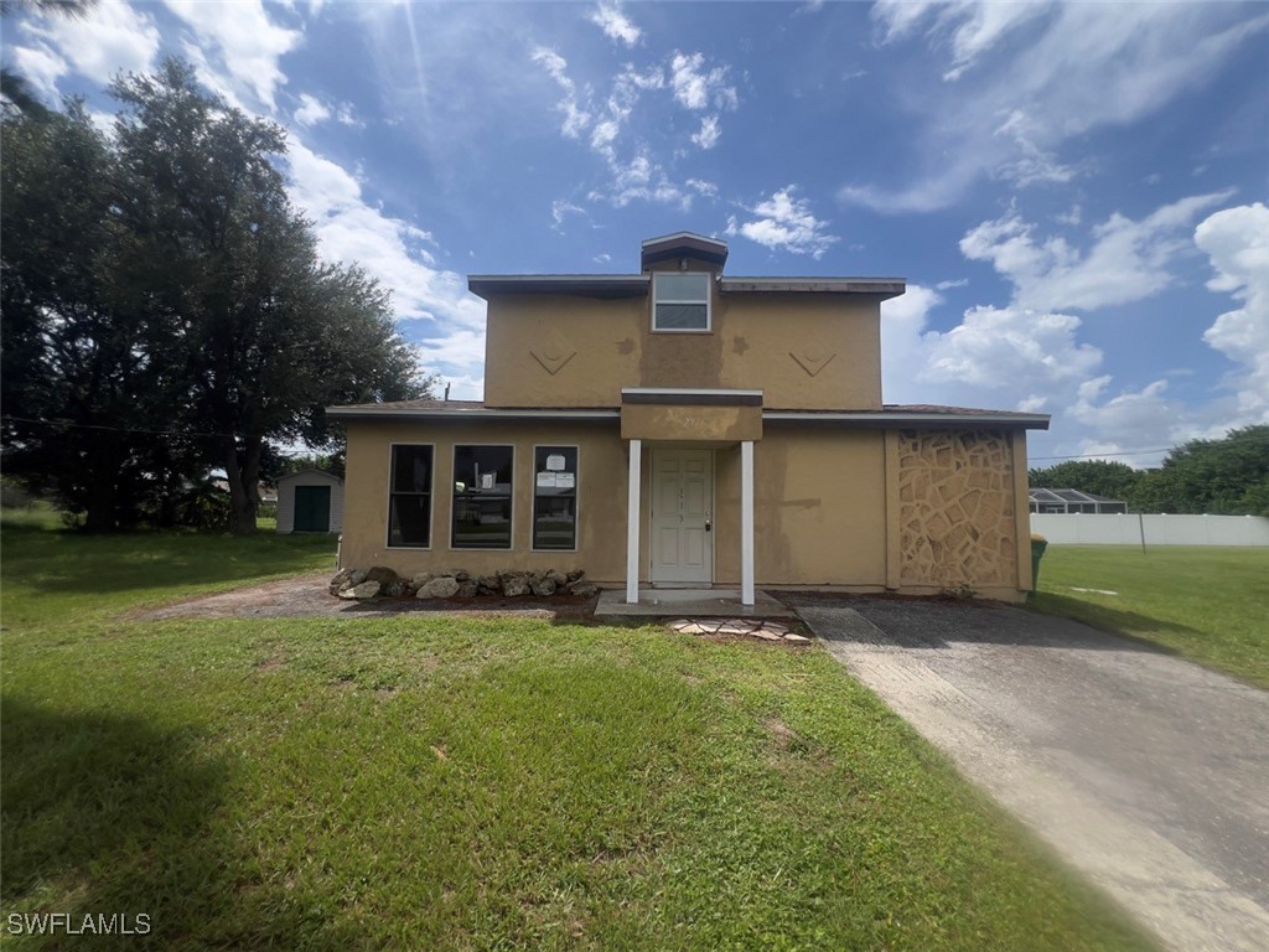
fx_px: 477
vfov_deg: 89.9
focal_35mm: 13
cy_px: 476
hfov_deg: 106.2
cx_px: 634
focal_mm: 1.57
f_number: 1.8
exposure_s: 1/2538
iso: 32
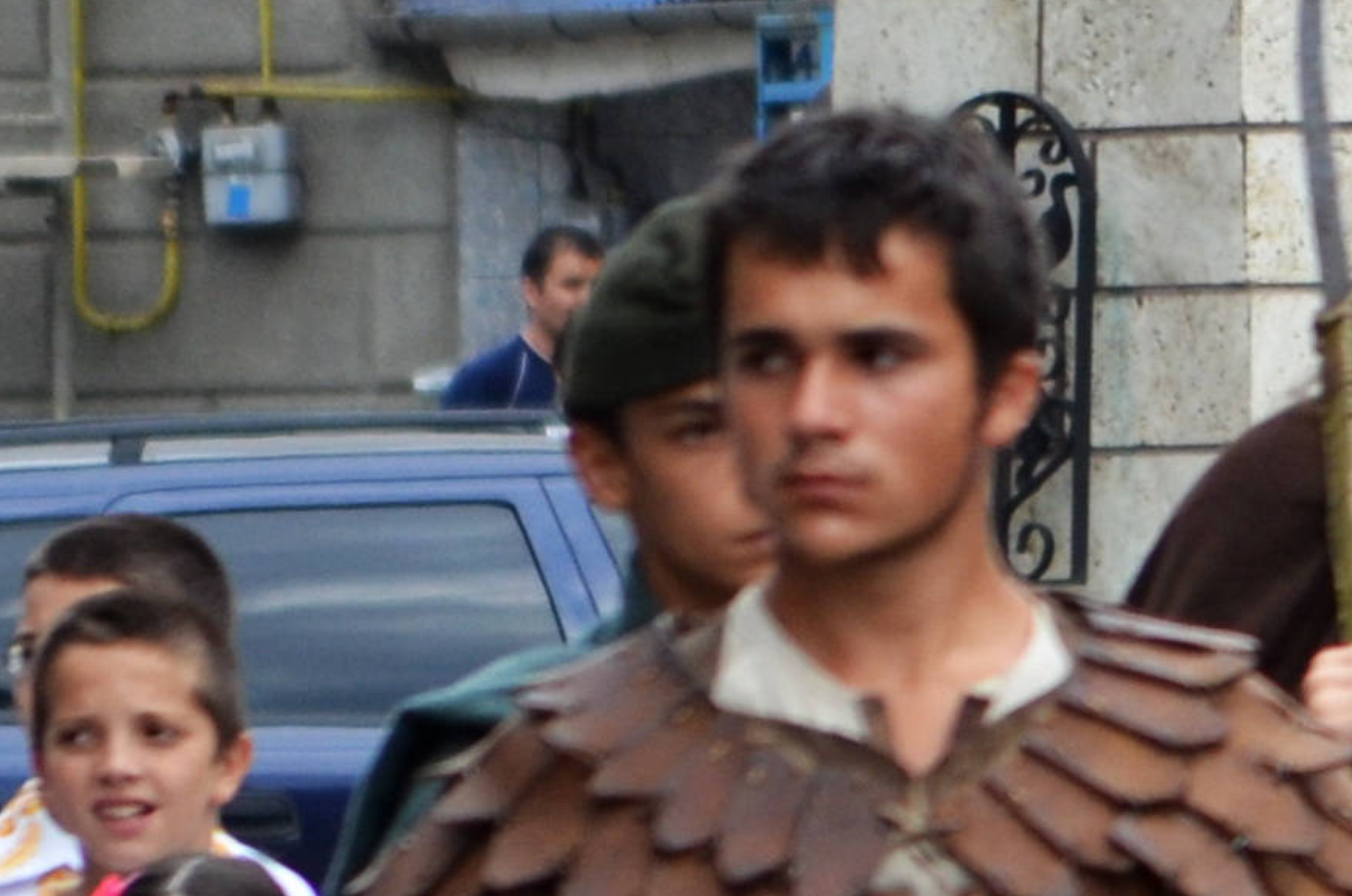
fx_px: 46214
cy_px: 1213
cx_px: 2586
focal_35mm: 1233
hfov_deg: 1.7
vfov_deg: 1.1
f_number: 5
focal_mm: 145
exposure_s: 1/400
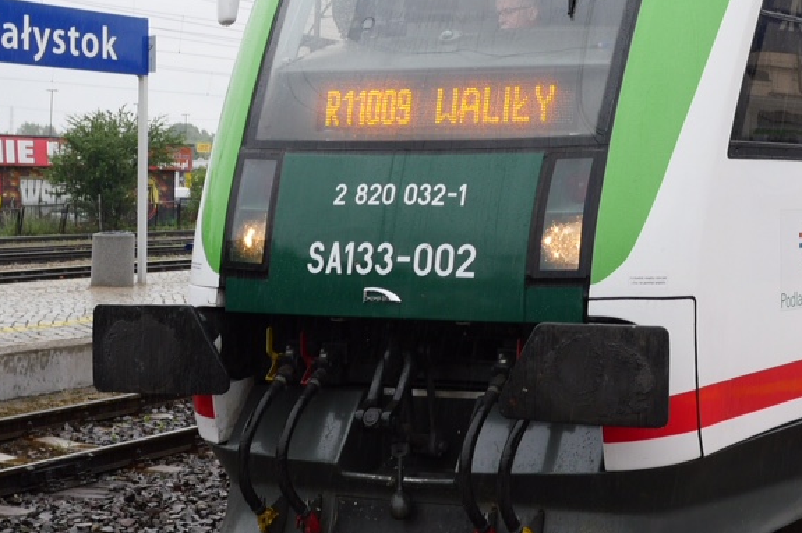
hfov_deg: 28.3
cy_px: 131
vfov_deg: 19.5
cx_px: 696
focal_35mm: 69
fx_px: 1535
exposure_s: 1/125
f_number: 4
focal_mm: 15
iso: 200
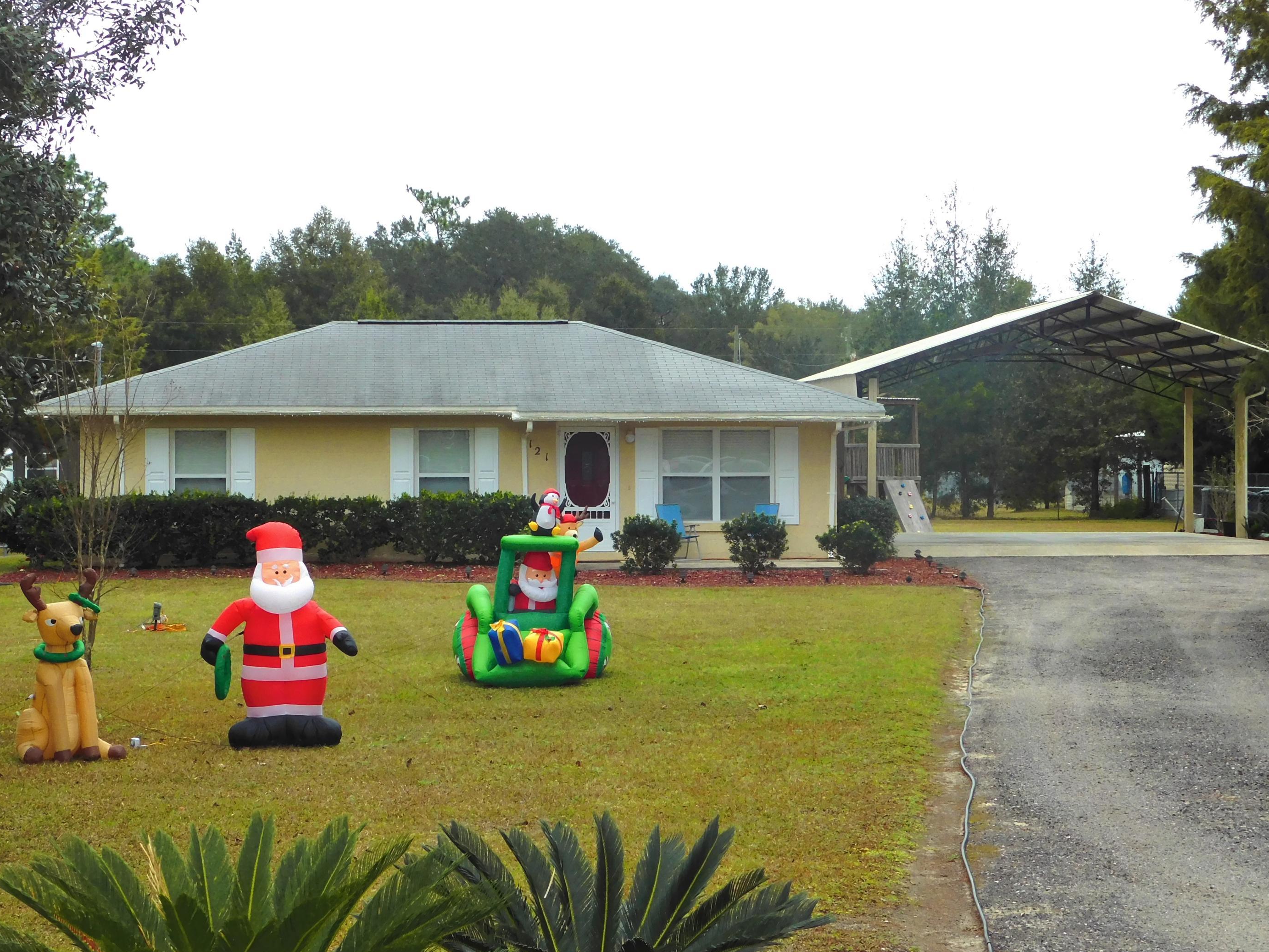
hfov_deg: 25.3
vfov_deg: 19.1
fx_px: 2823
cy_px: 454
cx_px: 620
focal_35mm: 77
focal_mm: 12.6
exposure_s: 1/250
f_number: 4.3
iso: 125
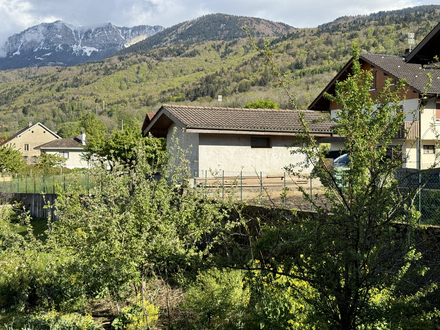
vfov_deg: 30.3
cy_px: 165
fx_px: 610
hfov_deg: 39.7
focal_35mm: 48
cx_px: 220
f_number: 1.78
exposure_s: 1/1984
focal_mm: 6.76
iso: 64
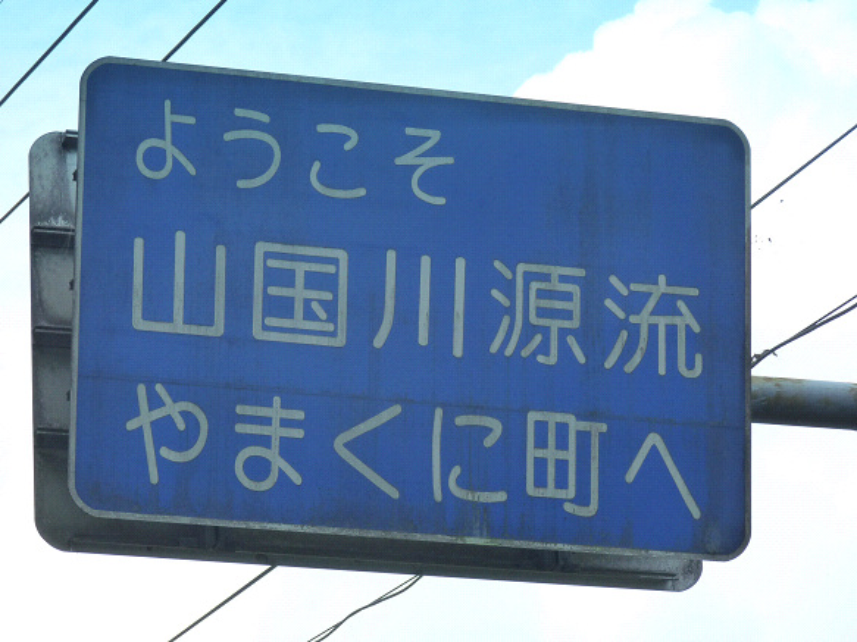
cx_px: 428
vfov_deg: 8.4
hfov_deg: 11.2
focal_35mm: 176
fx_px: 4356
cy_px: 321
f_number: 4.5
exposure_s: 1/400
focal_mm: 31.2
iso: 250
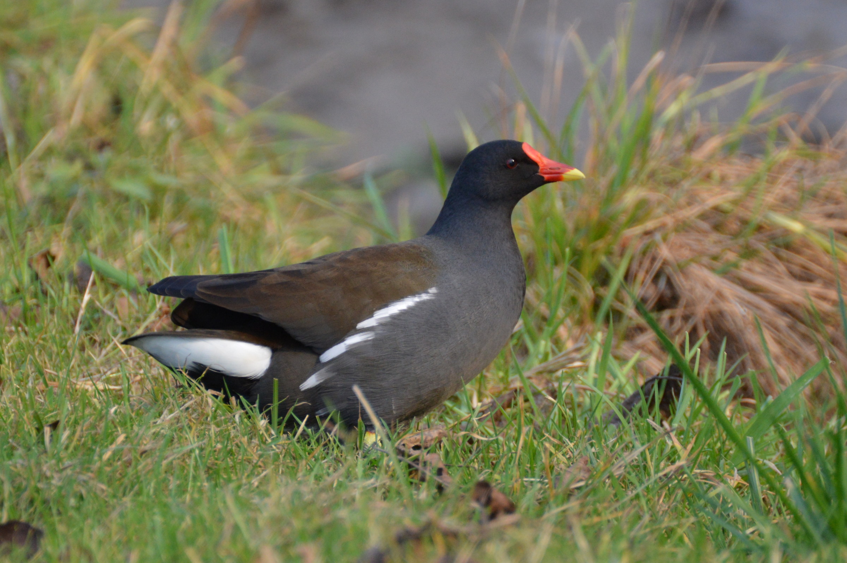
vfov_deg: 3.0
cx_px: 424
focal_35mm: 450
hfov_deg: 4.6
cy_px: 282
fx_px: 10577
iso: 800
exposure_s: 1/250
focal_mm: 300
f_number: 5.6
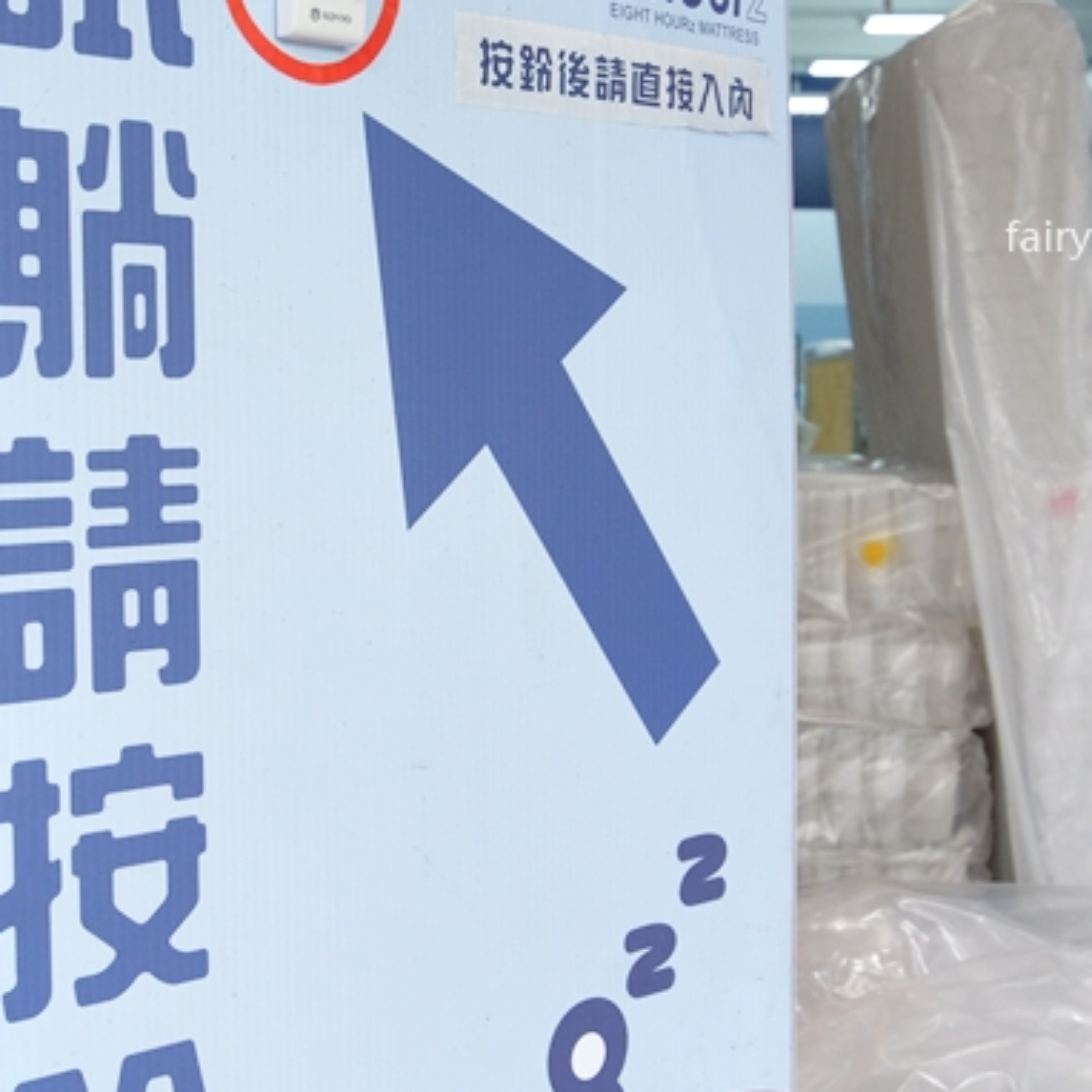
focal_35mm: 54
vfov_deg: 31.6
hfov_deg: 31.4
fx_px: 1927
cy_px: 577
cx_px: 366
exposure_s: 1/170
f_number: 4
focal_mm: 18
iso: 800
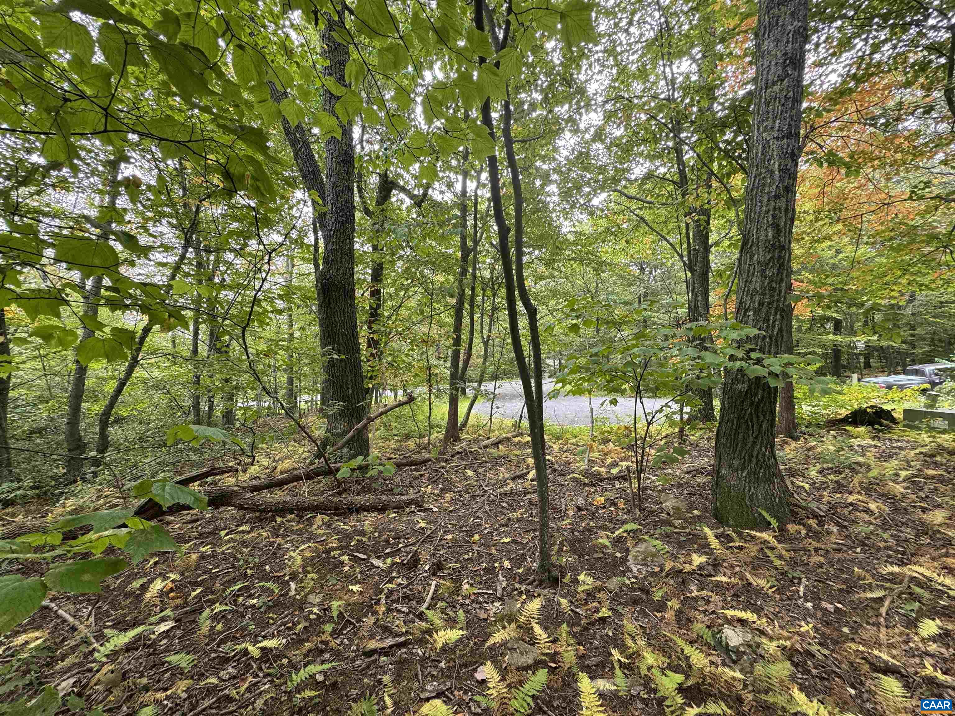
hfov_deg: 102.1
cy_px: 358
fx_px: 386
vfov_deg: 85.7
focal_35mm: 14
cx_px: 478
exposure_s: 1/99
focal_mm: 2.22
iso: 125
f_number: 2.2
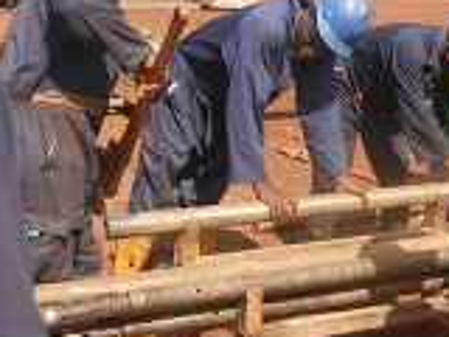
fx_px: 973
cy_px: 37
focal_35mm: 75
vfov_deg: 19.3
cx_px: 286
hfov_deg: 25.9
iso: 160
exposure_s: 1/801
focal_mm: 5.4
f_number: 3.5
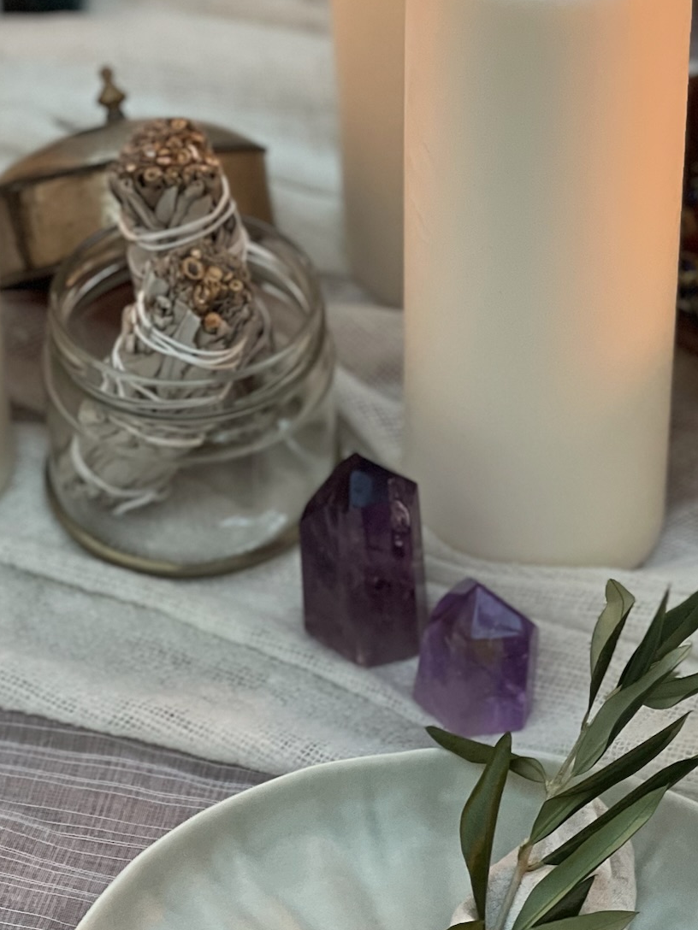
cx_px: 580
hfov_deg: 10.2
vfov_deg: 13.6
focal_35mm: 145
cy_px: 252
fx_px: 3898
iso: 250
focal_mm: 9
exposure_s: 1/40
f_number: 2.8
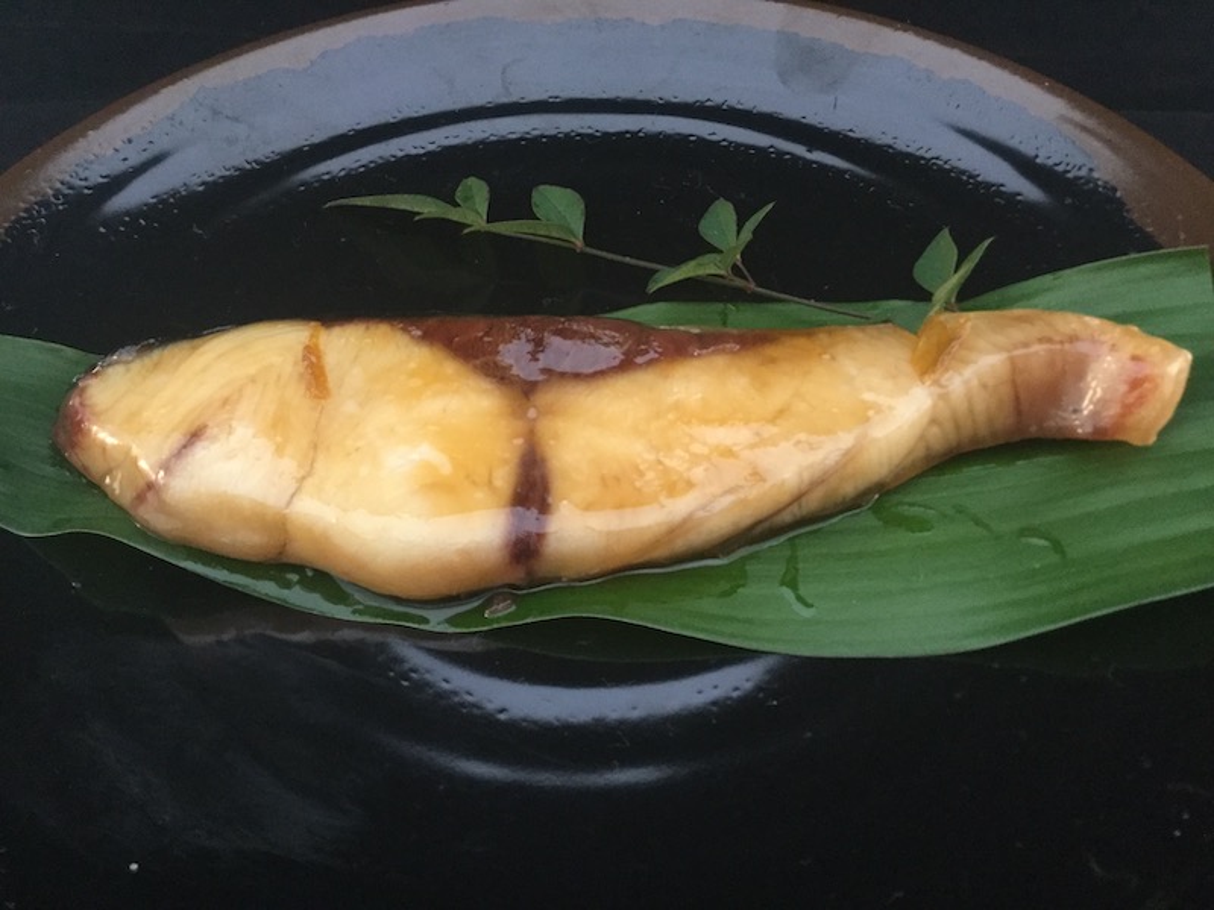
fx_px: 1087
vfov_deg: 45.4
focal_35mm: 31
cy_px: 455
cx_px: 607
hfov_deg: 58.4
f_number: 2.4
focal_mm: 3.3
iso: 200
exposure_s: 1/24
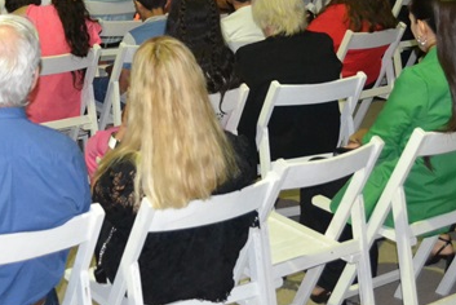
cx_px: 152
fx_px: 1116
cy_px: -61
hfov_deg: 23.0
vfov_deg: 15.0
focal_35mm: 88
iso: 3200
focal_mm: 24
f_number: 4
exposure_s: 1/60
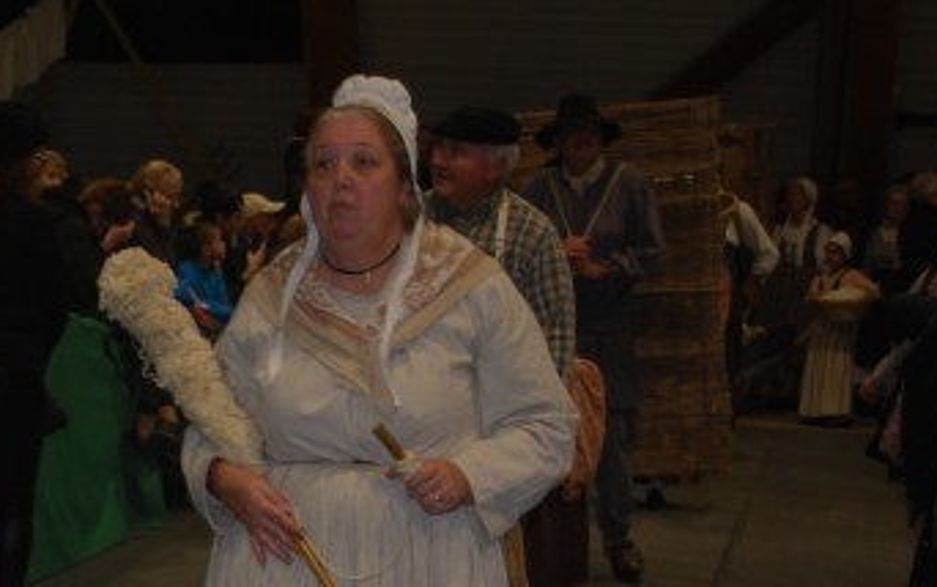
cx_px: -36
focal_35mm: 86
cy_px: 555
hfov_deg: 23.0
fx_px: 2197
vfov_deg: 15.0
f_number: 4.2
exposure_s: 1/60
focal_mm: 24
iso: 200
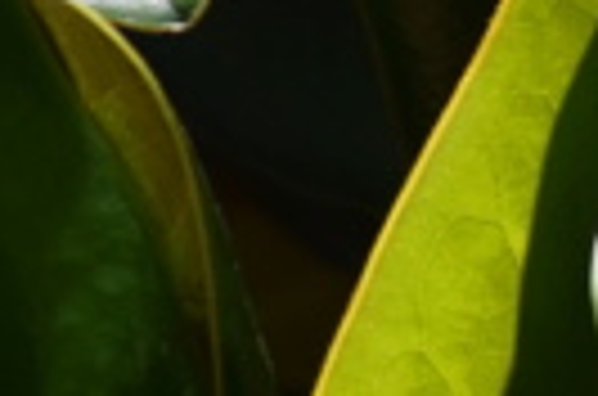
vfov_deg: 0.6
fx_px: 37383
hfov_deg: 0.9
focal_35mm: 2256
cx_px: 2037
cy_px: 40
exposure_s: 1/640
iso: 200
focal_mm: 195
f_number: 8
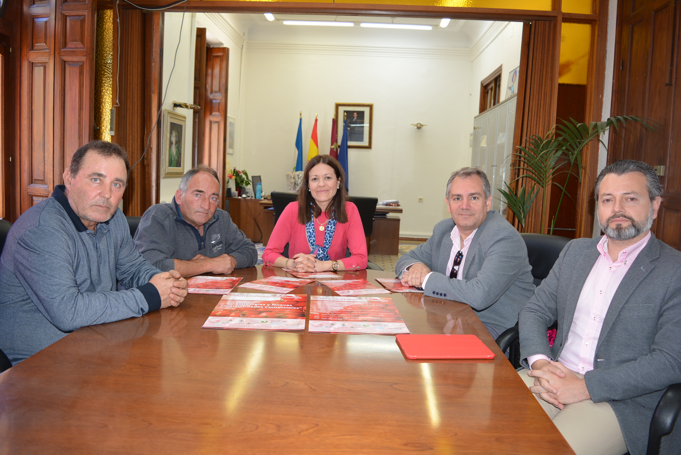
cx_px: 340
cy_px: 228
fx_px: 511
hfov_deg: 67.3
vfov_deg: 48.0
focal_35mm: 27
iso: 400
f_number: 4
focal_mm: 18
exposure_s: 1/60
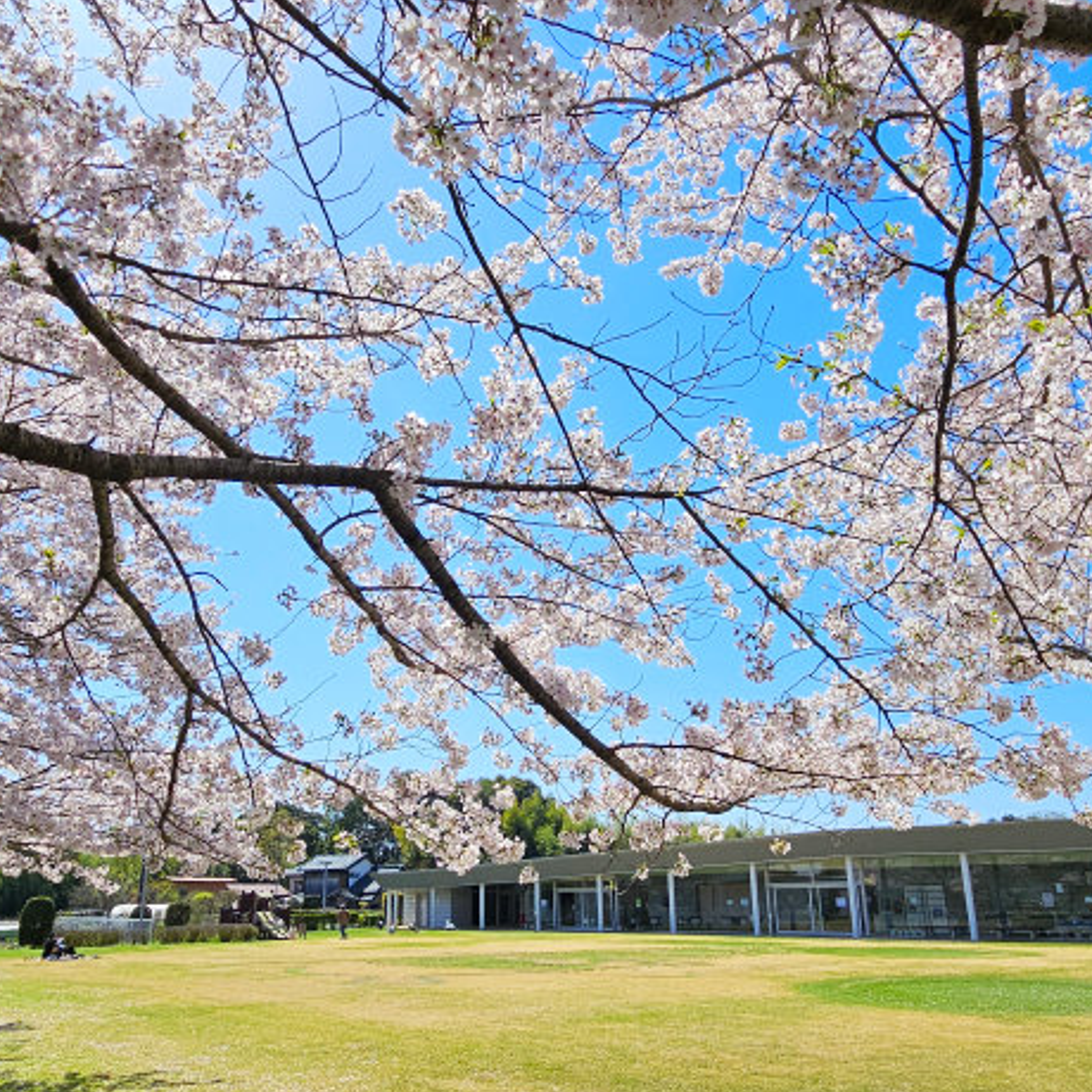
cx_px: 525
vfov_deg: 62.8
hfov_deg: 62.9
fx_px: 892
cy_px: 605
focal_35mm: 25
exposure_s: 1/3203
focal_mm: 2.2
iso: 50
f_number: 2.2
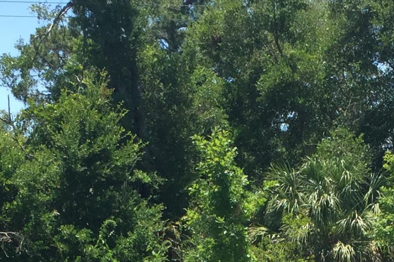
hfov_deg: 19.2
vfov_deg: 11.9
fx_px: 1160
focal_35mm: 106
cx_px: 272
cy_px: 471
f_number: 2.2
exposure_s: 1/898
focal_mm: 4.15
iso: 32
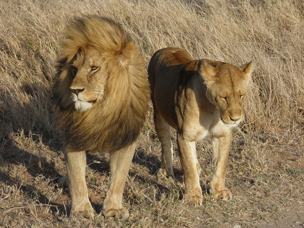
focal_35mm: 182
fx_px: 1598
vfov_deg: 8.2
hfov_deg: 10.9
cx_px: 152
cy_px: 114
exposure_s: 1/250
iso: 50
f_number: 5.8
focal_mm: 32.7
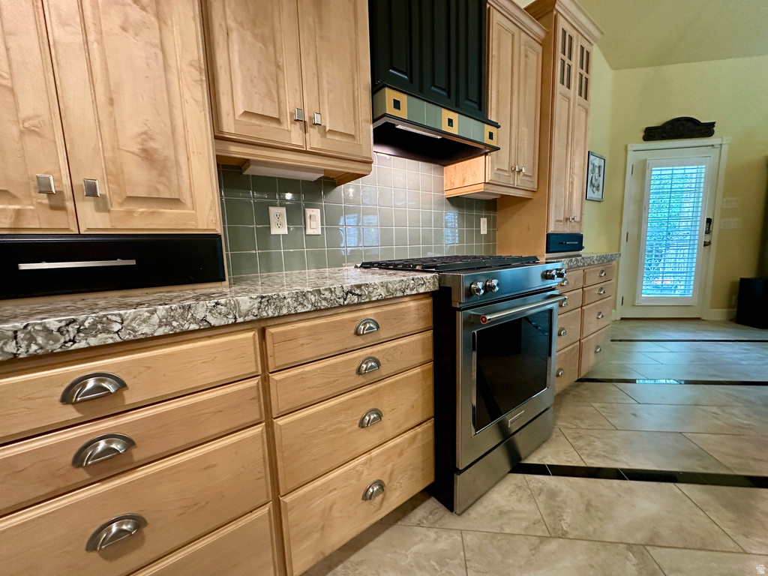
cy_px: 288
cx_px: 384
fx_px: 311
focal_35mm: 14
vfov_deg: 85.7
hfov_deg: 102.1
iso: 800
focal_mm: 2.22
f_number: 2.2
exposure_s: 1/60
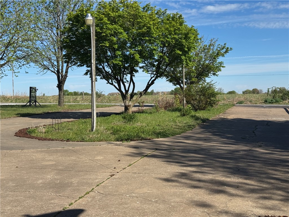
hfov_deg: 39.7
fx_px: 401
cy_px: 108
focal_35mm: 48
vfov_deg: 30.3
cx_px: 144
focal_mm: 6.76
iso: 64
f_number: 1.78
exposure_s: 1/5376
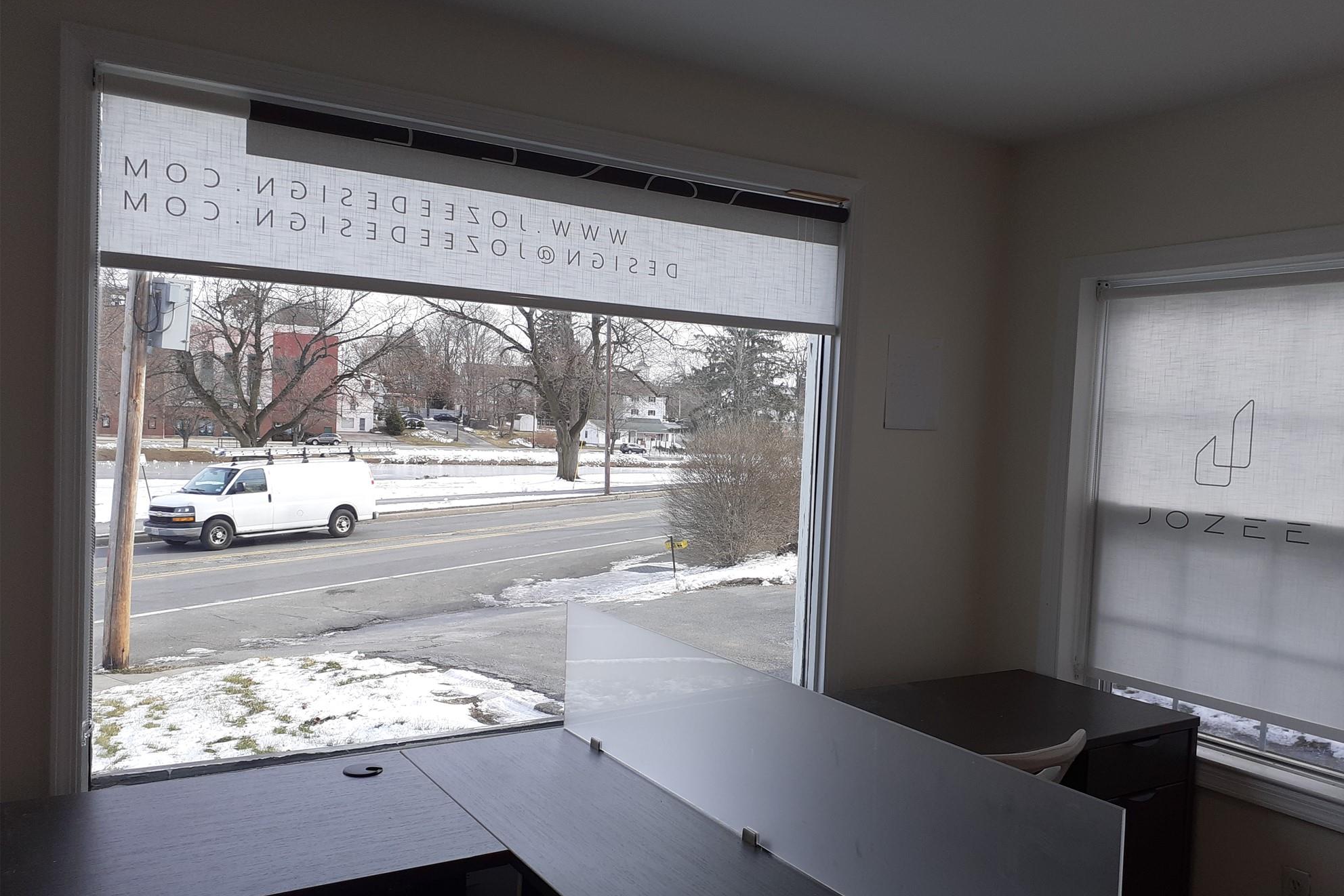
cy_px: 473
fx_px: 1083
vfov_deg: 44.9
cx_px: 693
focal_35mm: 29
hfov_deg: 63.6
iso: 40
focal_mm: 3.6
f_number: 1.9
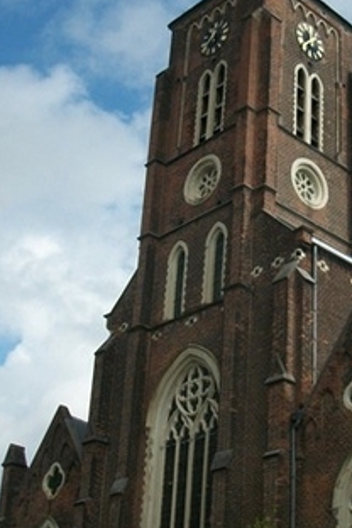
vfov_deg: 31.4
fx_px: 939
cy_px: 245
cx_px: 272
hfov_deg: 21.0
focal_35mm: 64
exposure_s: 1/160
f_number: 8.8
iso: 80
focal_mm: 5.7
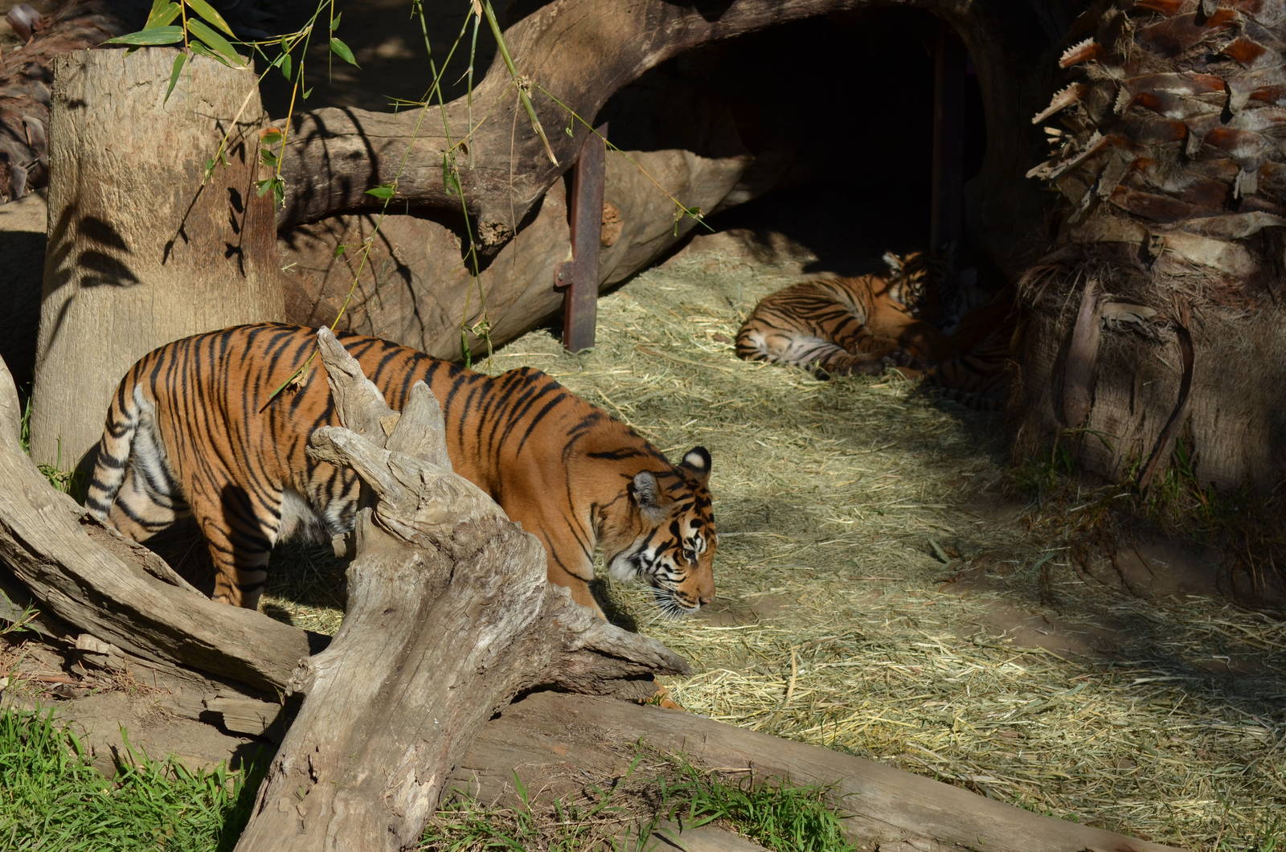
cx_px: 643
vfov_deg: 9.3
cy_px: 426
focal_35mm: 147
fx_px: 5241
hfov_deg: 14.0
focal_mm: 98
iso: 200
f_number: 7.1
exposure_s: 1/800
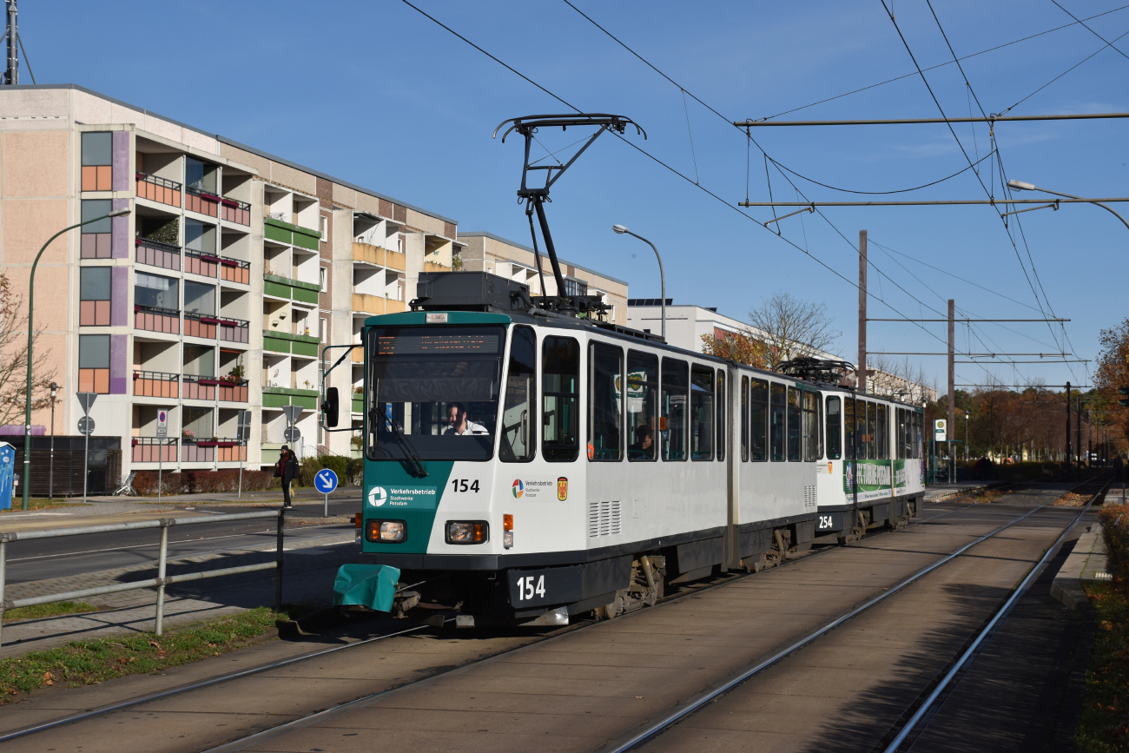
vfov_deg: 22.6
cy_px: 376
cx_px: 564
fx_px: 1882
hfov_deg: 33.4
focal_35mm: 60
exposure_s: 1/1000
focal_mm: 40
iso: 160
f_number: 8
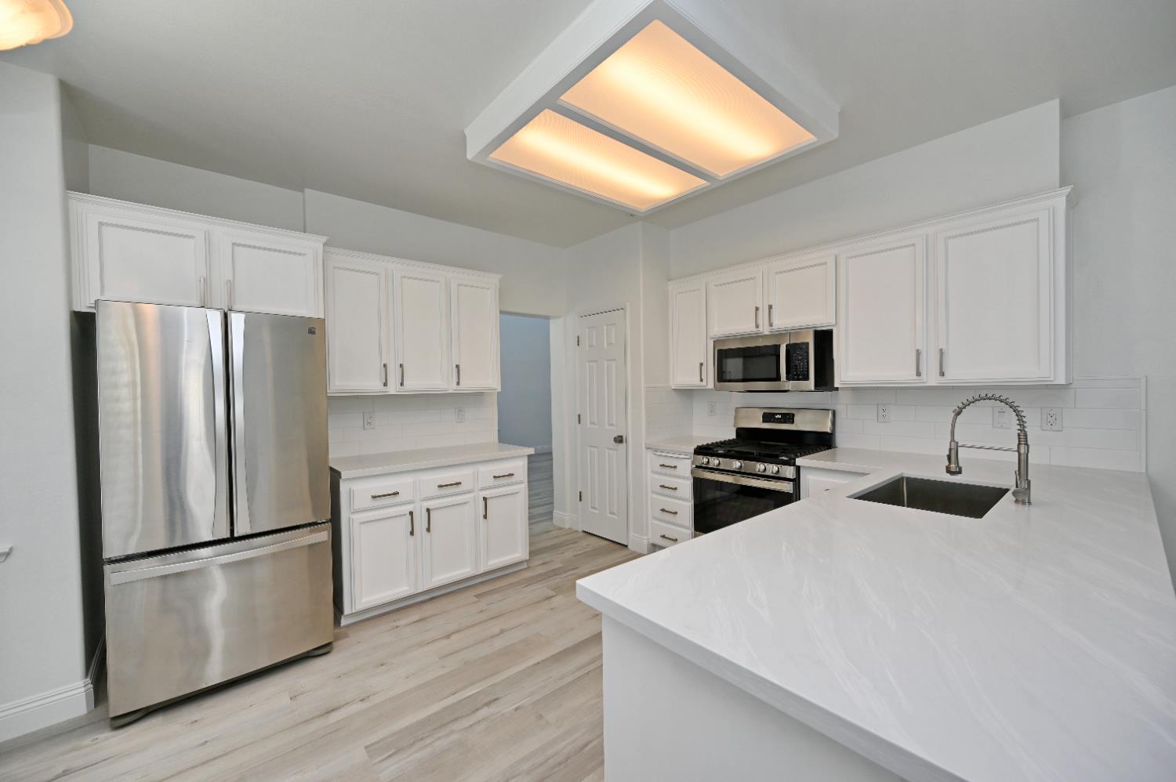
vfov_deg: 81.1
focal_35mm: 14
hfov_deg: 104.3
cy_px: 391
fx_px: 457
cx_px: 588
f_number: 5
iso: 200
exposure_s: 1/100
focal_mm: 14
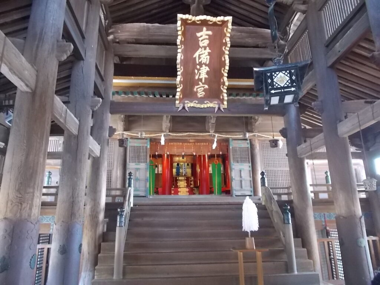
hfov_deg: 67.3
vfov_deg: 53.1
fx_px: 285
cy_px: 142
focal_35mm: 26
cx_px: 190
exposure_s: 1/25
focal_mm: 4.6
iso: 500
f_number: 3.2
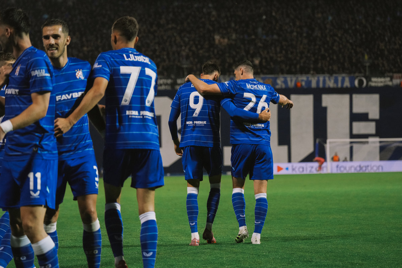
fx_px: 1418
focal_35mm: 127
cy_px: 134
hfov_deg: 16.1
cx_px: 201
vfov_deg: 10.8
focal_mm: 127
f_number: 4
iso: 5000
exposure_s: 1/800
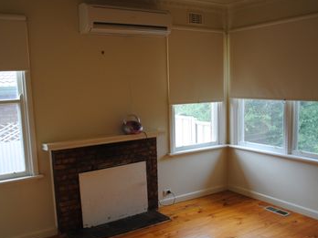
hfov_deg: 52.6
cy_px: 137
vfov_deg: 40.6
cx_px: 152
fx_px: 322
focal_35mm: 35
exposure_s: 1/50
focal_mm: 18
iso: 200
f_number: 3.5
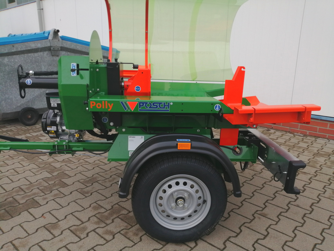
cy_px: 126
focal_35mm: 26
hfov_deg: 67.3
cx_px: 167
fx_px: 251
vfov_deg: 53.1
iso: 50
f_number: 1.8
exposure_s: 1/567
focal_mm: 3.62
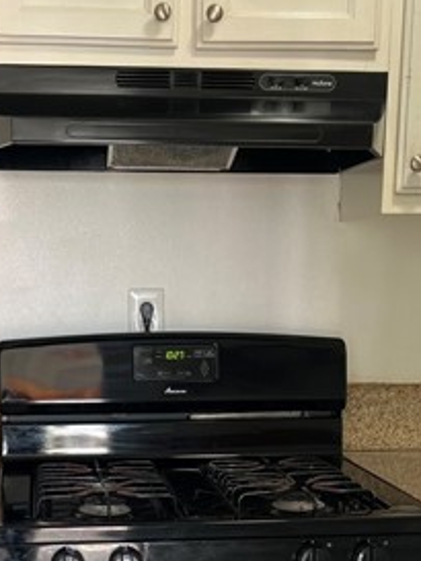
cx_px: 133
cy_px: 469
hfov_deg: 23.9
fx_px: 988
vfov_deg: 30.7
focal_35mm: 61
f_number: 1.5
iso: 80
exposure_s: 1/60
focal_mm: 5.7
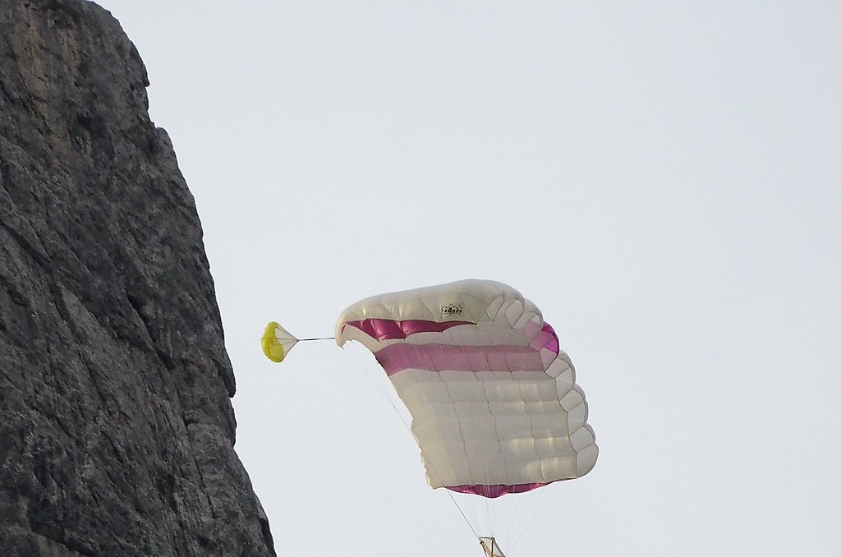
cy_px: 581
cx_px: 568
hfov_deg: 5.6
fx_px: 8605
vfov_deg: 3.7
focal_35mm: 369
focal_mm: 105
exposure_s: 1/800
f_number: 7.1
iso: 3200
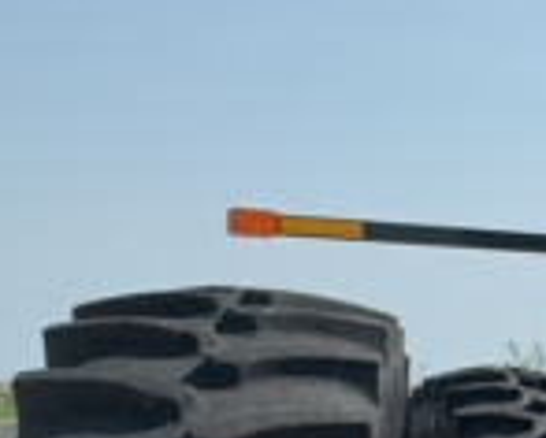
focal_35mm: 95
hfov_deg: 12.7
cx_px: 1475
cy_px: 427
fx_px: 1537
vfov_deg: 15.9
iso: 40
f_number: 2.2
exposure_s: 1/2212
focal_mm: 2.22
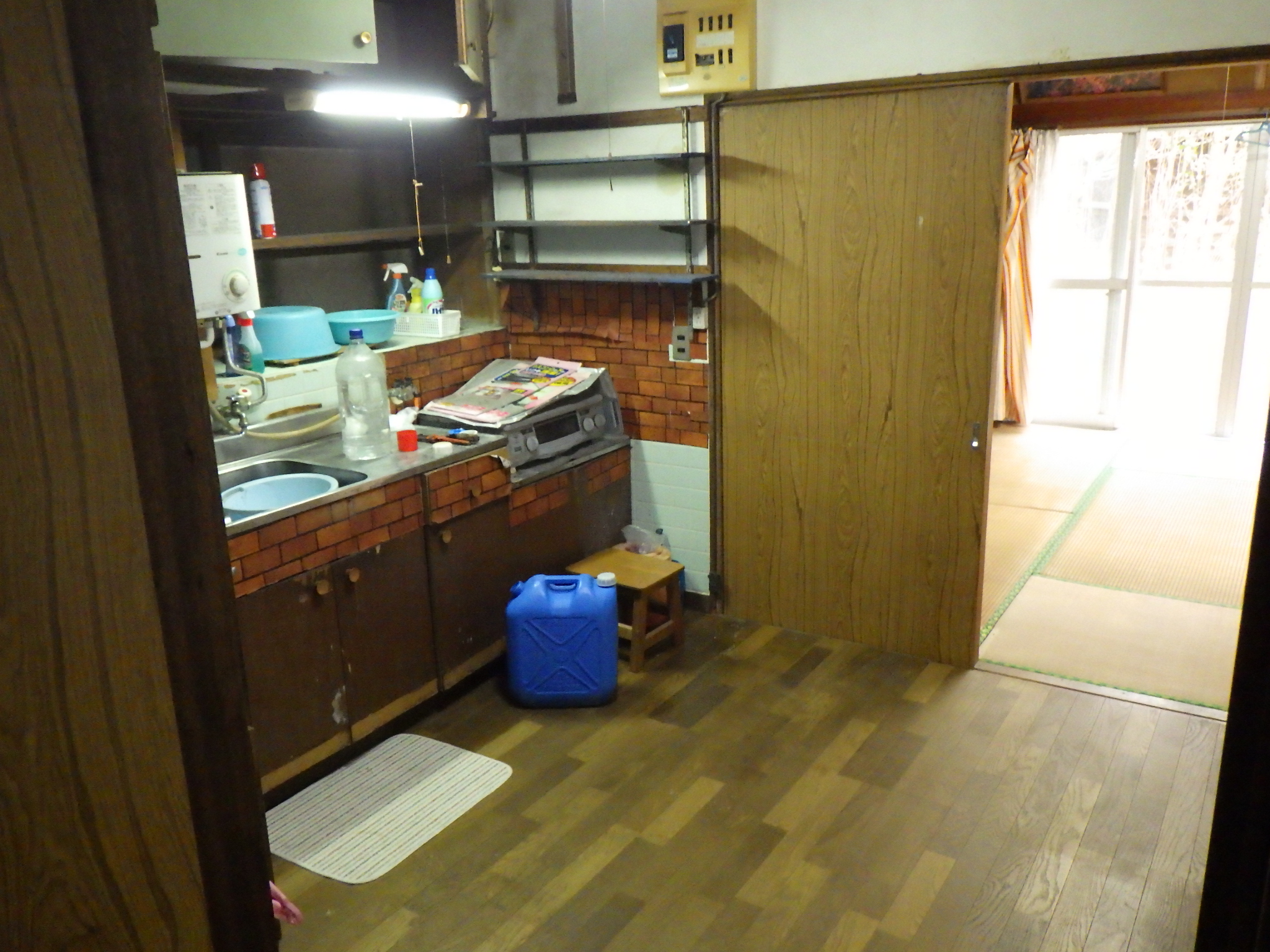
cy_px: 476
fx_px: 1027
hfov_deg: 63.4
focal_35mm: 28
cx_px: 635
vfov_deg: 49.7
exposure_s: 1/45
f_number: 3.5
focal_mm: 5
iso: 1600
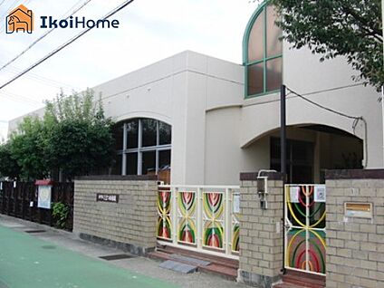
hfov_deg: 50.1
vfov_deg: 38.7
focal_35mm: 37
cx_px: 192
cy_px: 144
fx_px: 410
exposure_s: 1/160
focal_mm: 6.42
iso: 100
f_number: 3.6
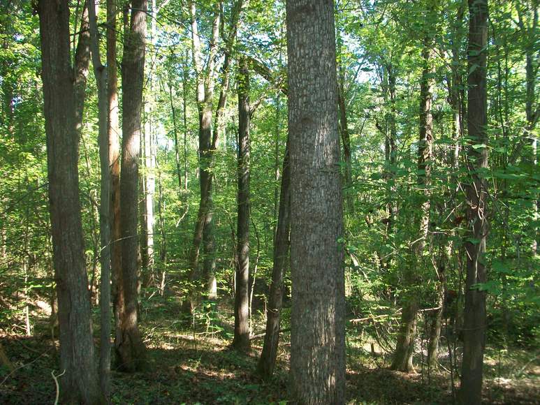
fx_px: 530
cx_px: 270
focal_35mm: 34
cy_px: 202
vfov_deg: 41.8
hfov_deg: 54.0
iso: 160
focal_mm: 5.7
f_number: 2.8
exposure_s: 1/100
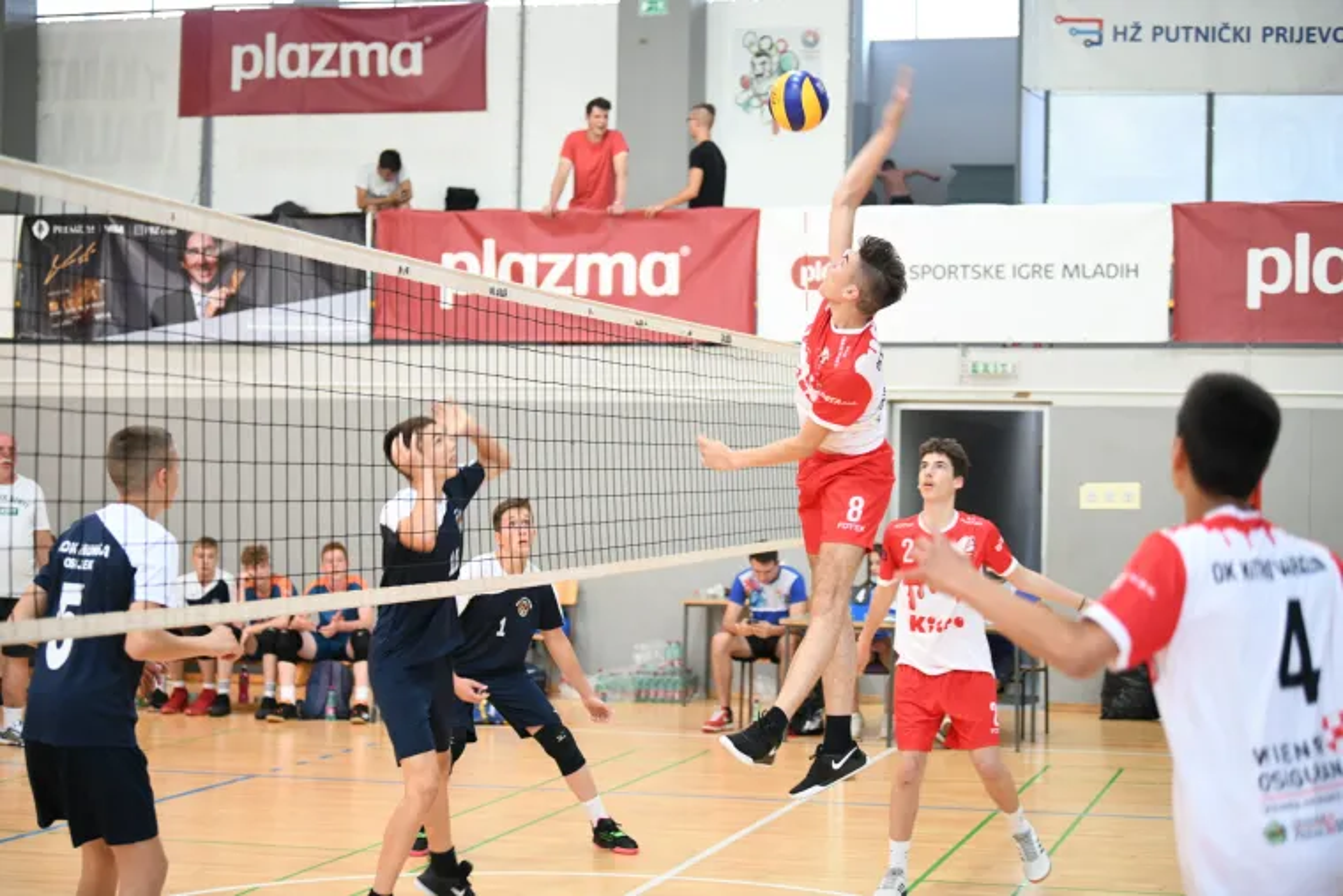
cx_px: 672
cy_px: 448
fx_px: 2612
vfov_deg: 19.5
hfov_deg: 28.8
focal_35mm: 70
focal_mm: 70
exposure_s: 1/250
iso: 2500
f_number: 2.8
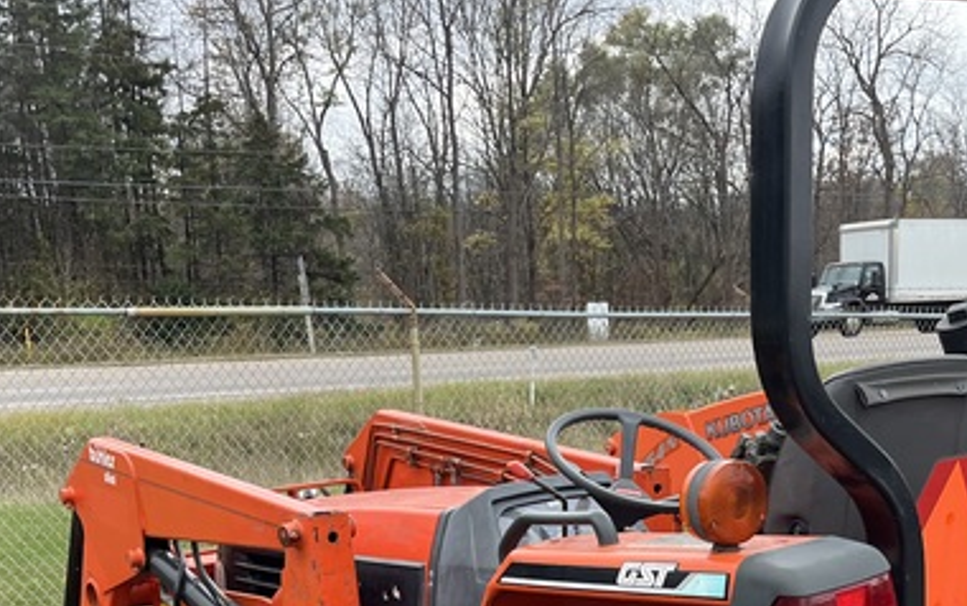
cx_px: 547
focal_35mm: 58
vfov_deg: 21.1
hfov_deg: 35.0
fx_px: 1529
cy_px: 698
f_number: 1.6
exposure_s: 1/278
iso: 40
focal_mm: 5.1
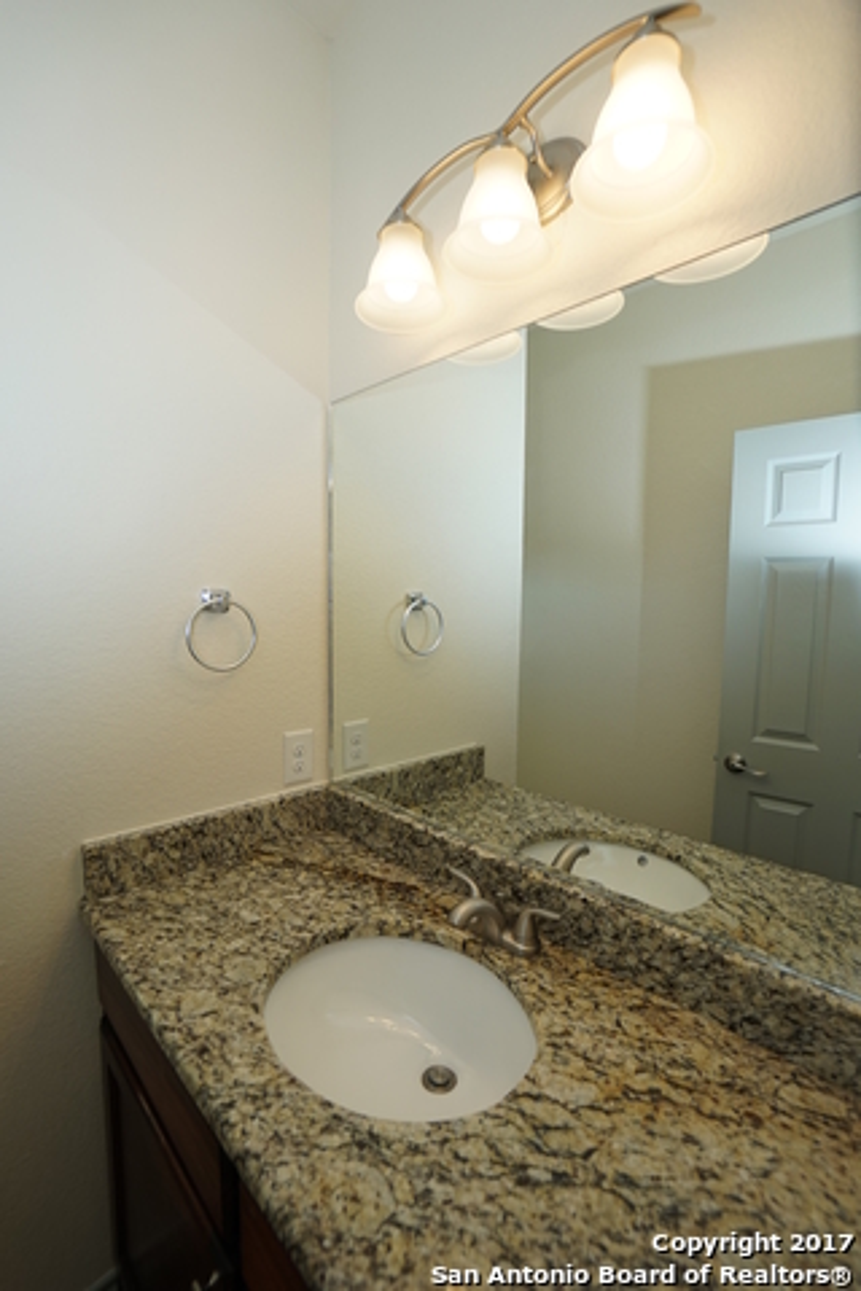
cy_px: 646
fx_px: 538
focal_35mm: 15
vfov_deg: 100.4
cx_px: 430
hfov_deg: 77.3
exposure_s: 1/60
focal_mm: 10
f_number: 4
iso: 100
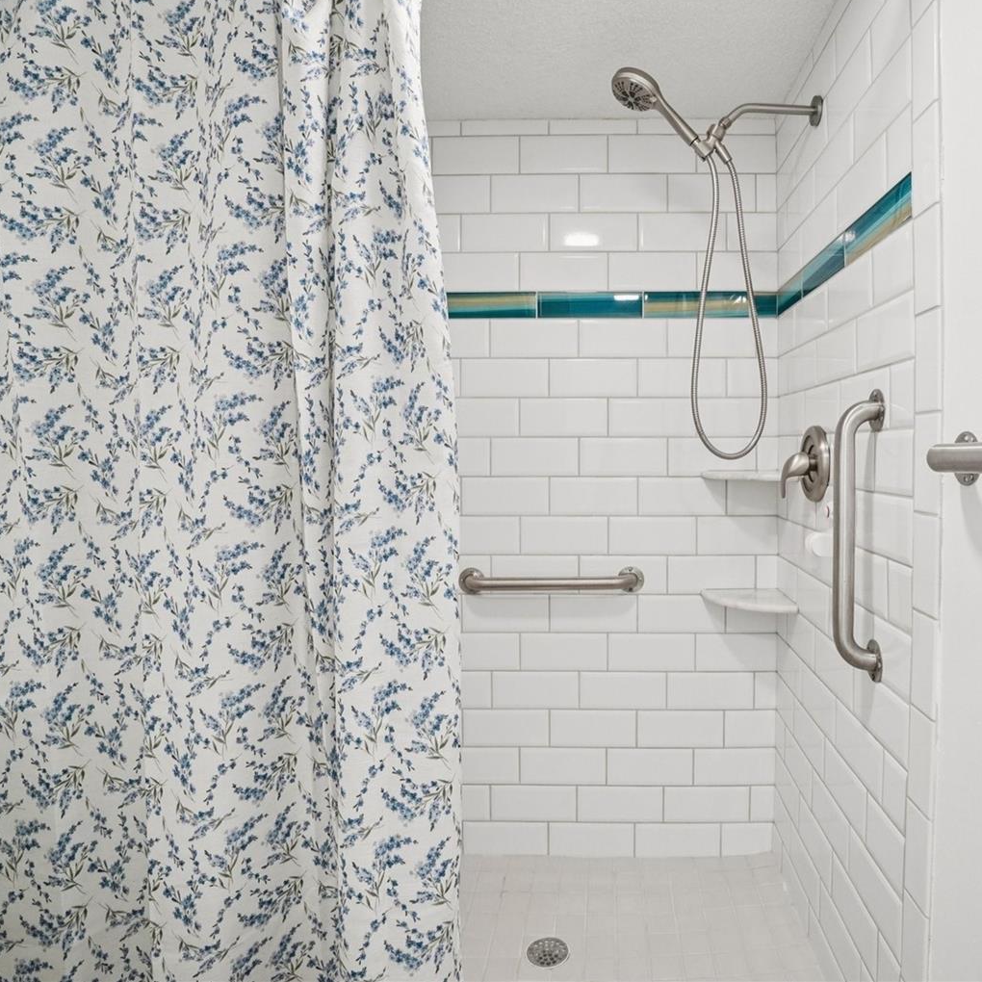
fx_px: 642
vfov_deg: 74.8
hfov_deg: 73.9
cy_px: 470
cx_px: 598
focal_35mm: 20
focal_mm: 10
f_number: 8
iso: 640
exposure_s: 1/30
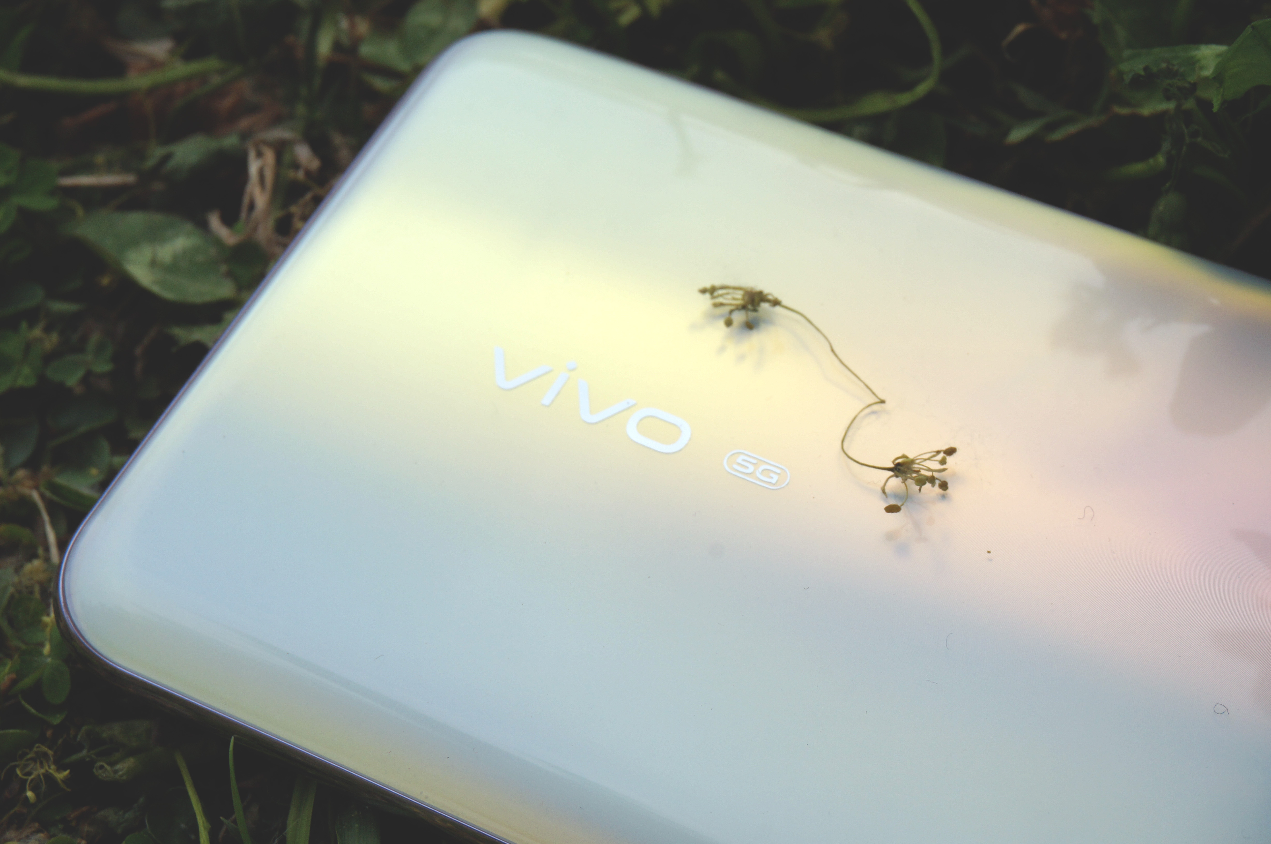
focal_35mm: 75
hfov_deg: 27.0
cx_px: 636
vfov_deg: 18.1
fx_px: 2645
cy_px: 422
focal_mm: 50
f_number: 13
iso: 200
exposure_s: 1/320
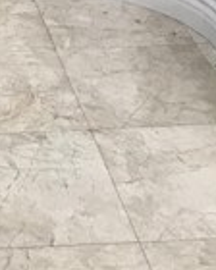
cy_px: -284
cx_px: -100
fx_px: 999
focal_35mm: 125
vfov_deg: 13.1
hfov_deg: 11.8
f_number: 1.8
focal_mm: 3.99
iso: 25
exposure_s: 1/30
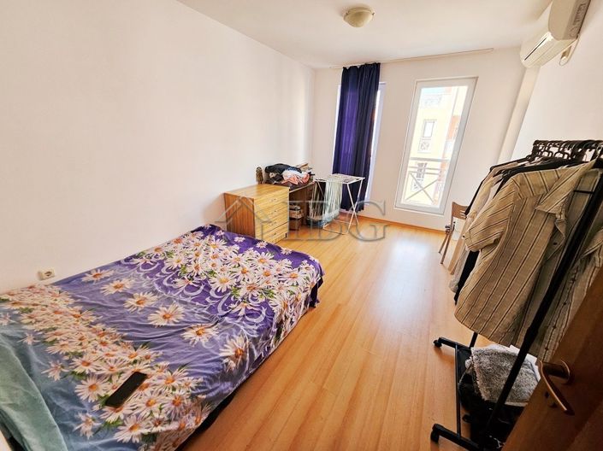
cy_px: 226
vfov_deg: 89.9
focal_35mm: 13
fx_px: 226
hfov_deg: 106.2
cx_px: 302
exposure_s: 1/50
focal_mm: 1.7
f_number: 2.2
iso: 50
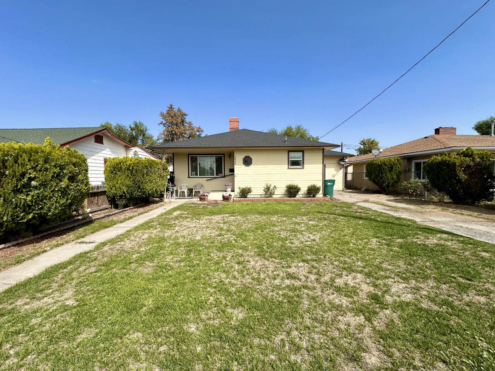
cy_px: 186
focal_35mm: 14
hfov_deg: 102.1
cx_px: 248
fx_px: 200
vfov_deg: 85.7
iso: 50
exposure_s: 1/2257
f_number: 2.2
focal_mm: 2.22
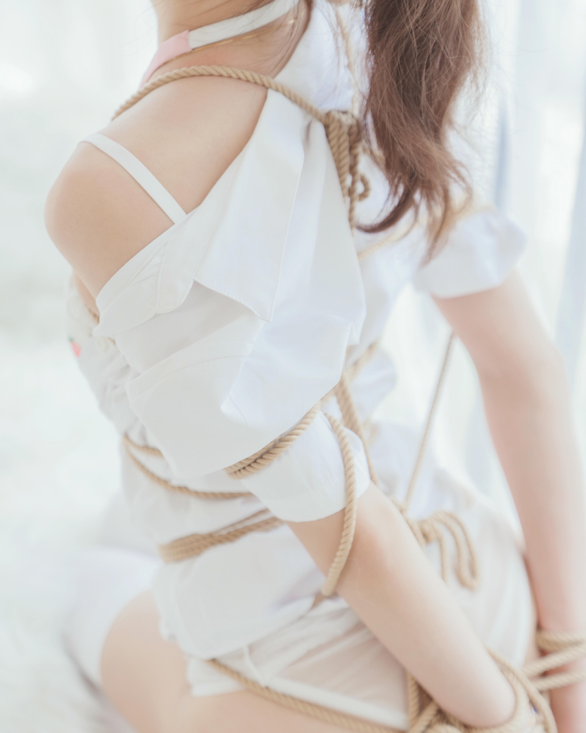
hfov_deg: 22.5
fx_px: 1474
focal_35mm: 68
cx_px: 295
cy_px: 441
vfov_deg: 27.8
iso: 250
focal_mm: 60
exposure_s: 1/160
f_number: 2.8
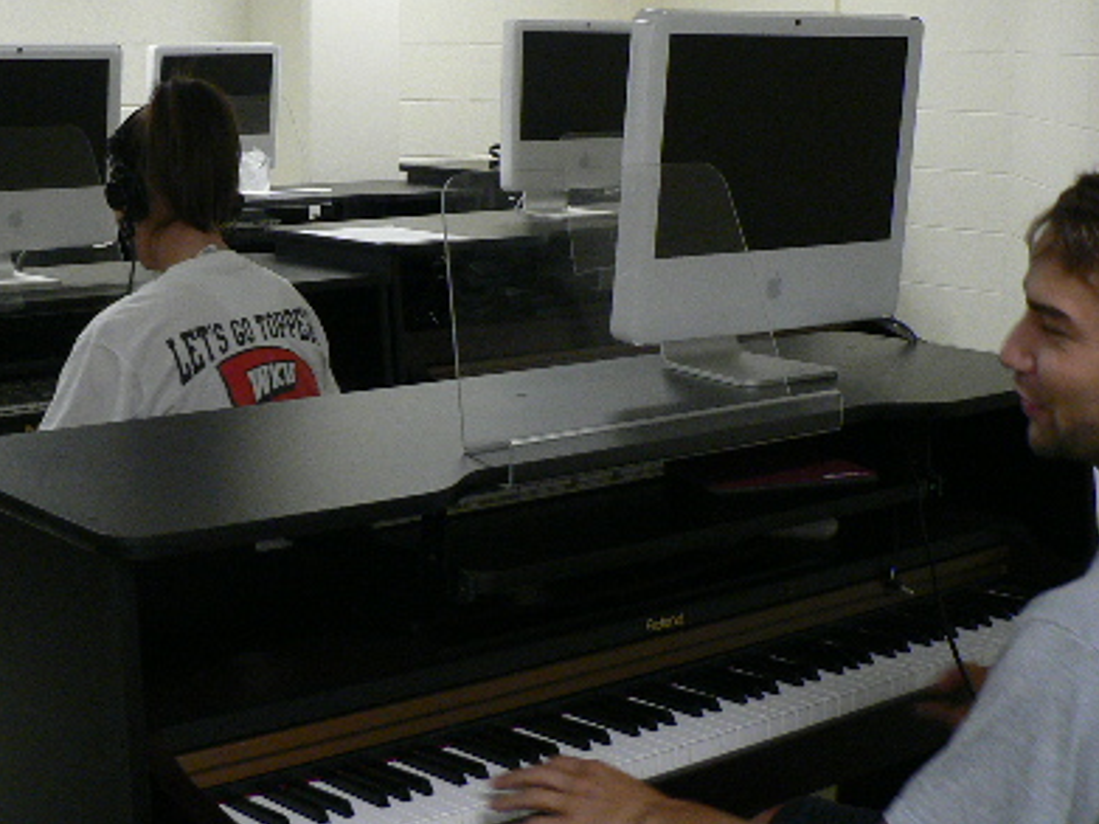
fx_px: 1873
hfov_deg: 32.3
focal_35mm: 59
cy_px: 197
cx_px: 323
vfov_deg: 24.5
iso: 200
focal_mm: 6
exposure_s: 1/30
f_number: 2.8
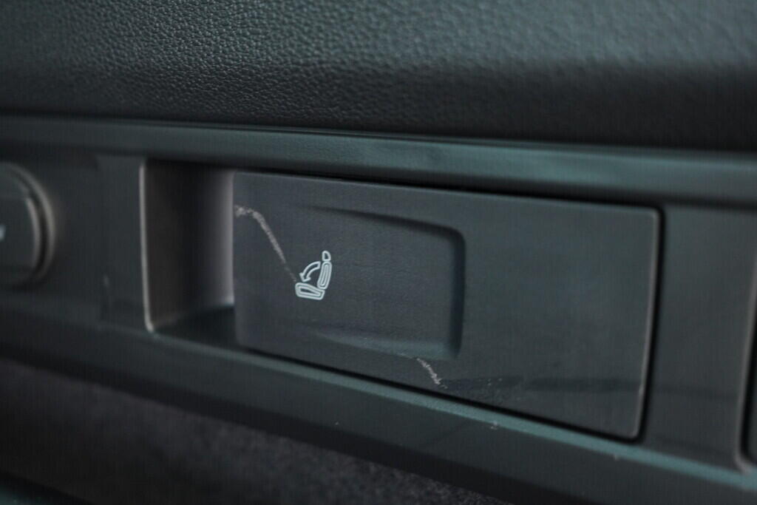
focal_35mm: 36
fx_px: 757
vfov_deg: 36.9
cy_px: 252
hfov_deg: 53.1
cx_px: 378
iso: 1600
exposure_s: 1/40
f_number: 2.8
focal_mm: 24
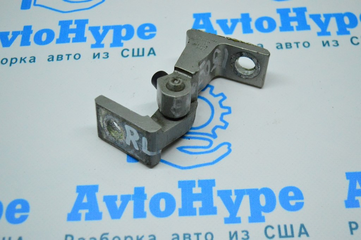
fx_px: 511
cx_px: 180
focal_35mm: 51
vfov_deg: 26.4
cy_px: 120
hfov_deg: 38.9
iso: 6400
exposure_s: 1/1000
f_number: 4.5
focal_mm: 34
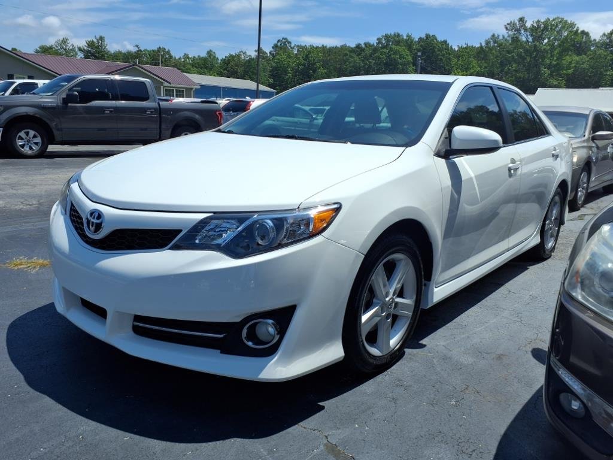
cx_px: 306
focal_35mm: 27
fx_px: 478
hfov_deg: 65.3
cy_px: 230
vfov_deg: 51.4
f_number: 1.9
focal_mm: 3.58
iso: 40
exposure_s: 1/3333
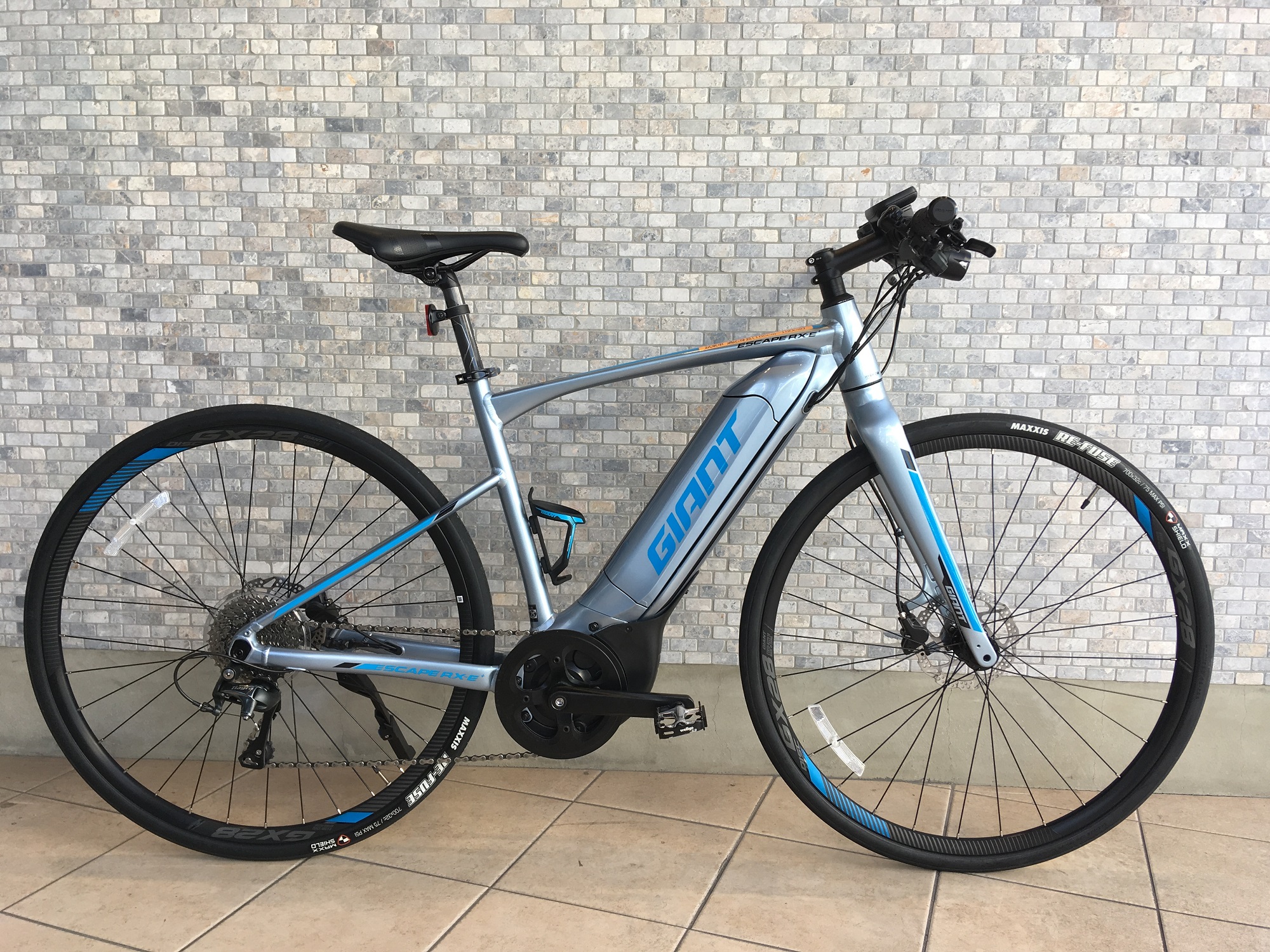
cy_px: 476
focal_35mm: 29
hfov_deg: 61.7
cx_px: 635
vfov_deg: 48.2
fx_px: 1064
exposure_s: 1/126
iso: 25
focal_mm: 4.15
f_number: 2.2
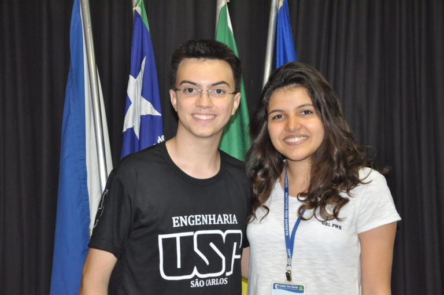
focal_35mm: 57
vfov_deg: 23.7
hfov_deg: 35.1
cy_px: 148
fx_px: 702
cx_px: 222
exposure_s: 1/60
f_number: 5.6
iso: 2500
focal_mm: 38
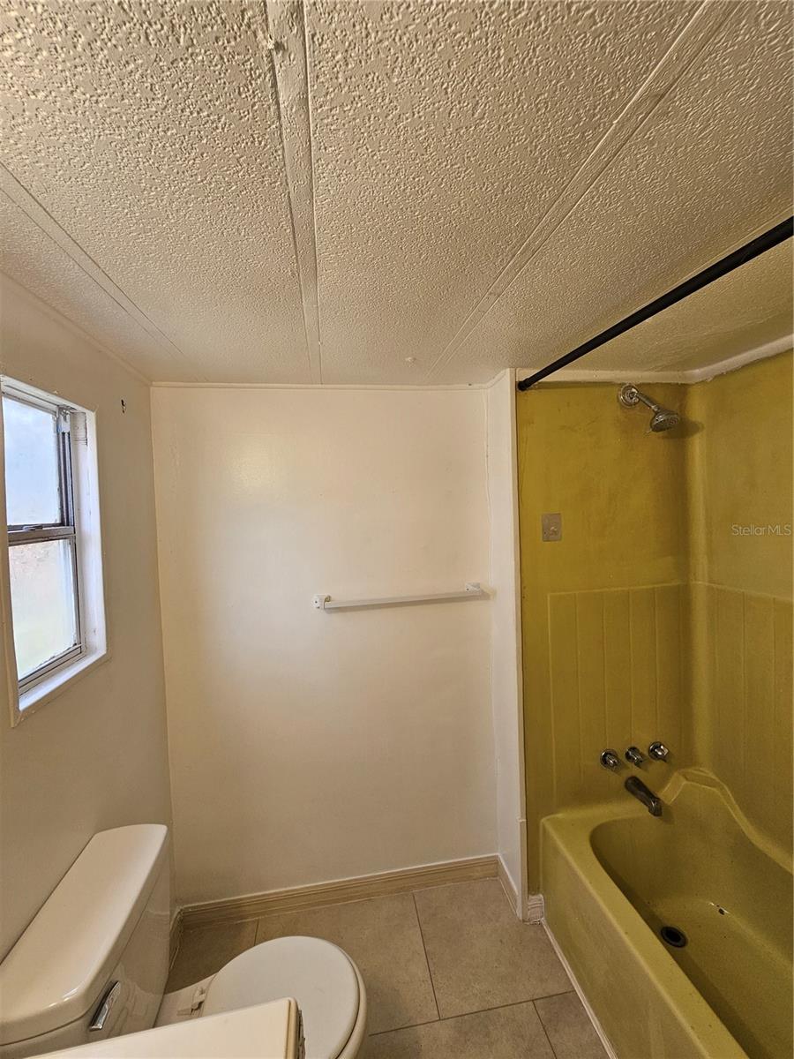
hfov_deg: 89.9
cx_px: 397
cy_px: 530
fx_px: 398
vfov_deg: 106.2
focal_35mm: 13
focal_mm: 2.2
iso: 64
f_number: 2.2
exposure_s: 1/60
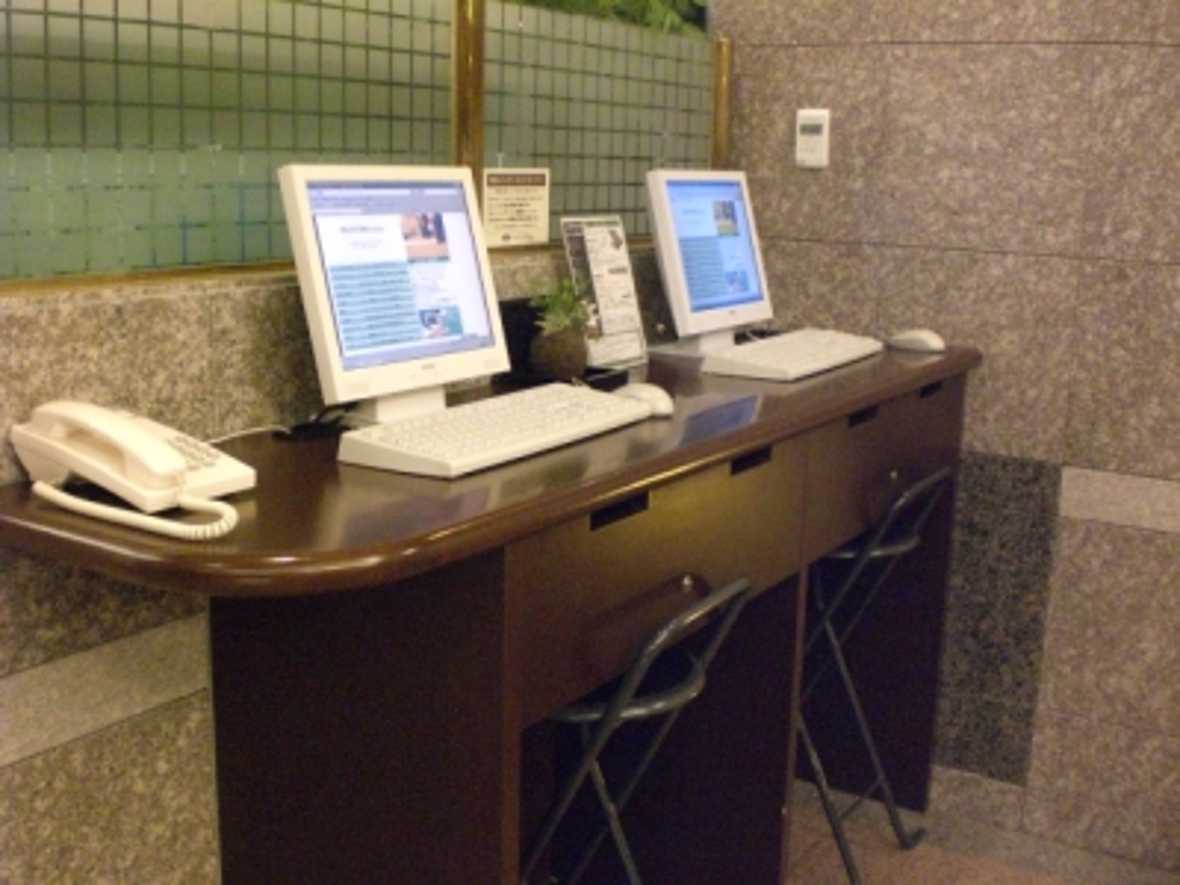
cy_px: 442
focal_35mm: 38
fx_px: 1295
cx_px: 590
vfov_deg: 37.7
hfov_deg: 49.0
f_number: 3.1
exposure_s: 1/40
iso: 800
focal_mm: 6.3
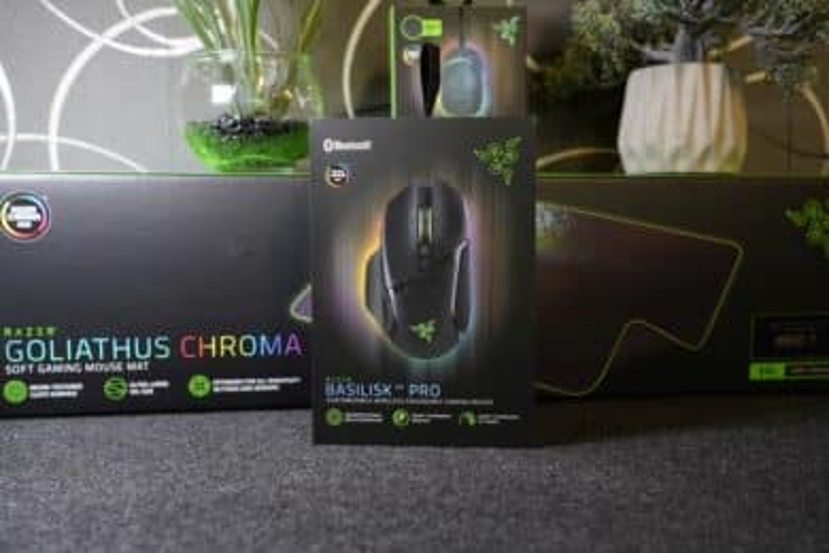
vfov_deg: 36.9
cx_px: 414
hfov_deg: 53.1
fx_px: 829
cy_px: 276
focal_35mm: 36
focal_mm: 36
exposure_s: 1/40
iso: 1250
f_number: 5.6
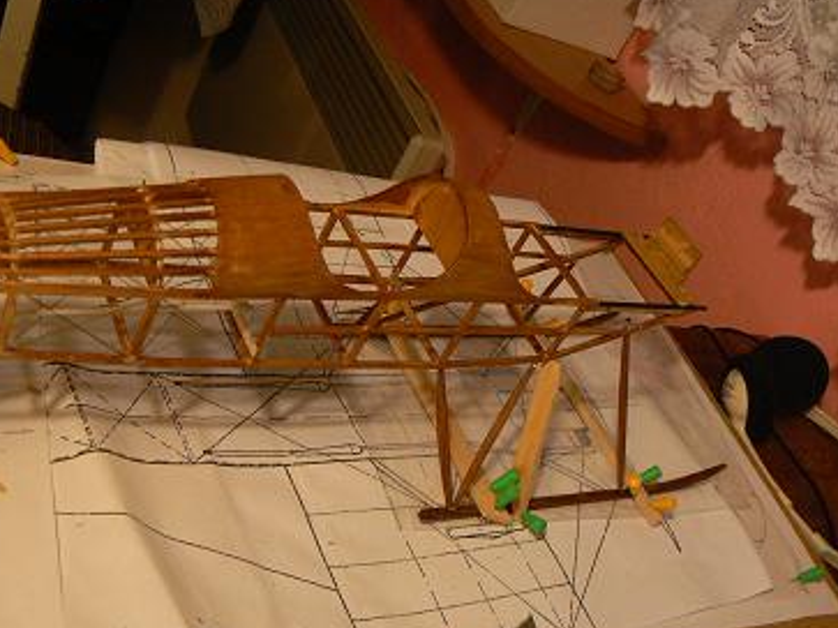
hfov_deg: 44.8
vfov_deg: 34.3
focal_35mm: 42
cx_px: 412
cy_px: 350
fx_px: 1016
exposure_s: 1/15
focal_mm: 6
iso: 200
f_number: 2.8
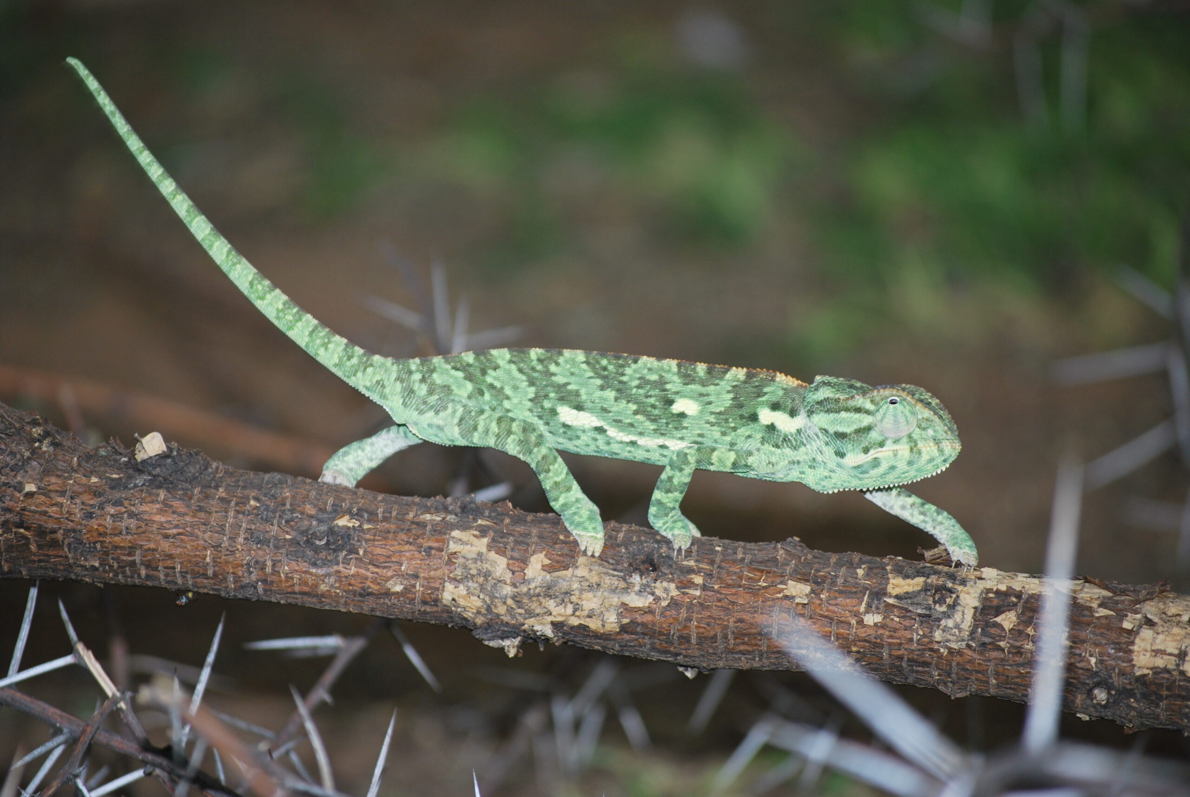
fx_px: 6057
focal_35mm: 183
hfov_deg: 11.2
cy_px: 398
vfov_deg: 7.5
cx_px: 595
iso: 200
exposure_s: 1/60
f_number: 5
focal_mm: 122
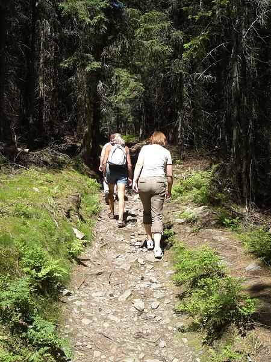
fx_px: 397
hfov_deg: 37.7
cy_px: 181
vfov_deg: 49.0
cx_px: 136
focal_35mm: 38
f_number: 4.4
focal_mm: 6.3
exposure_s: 1/320
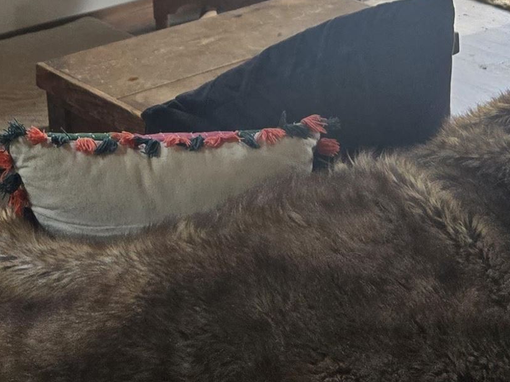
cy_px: -104
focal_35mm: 86
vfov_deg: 16.3
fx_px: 1267
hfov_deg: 22.8
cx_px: 266
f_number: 1.8
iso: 400
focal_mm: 5.4
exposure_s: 1/120
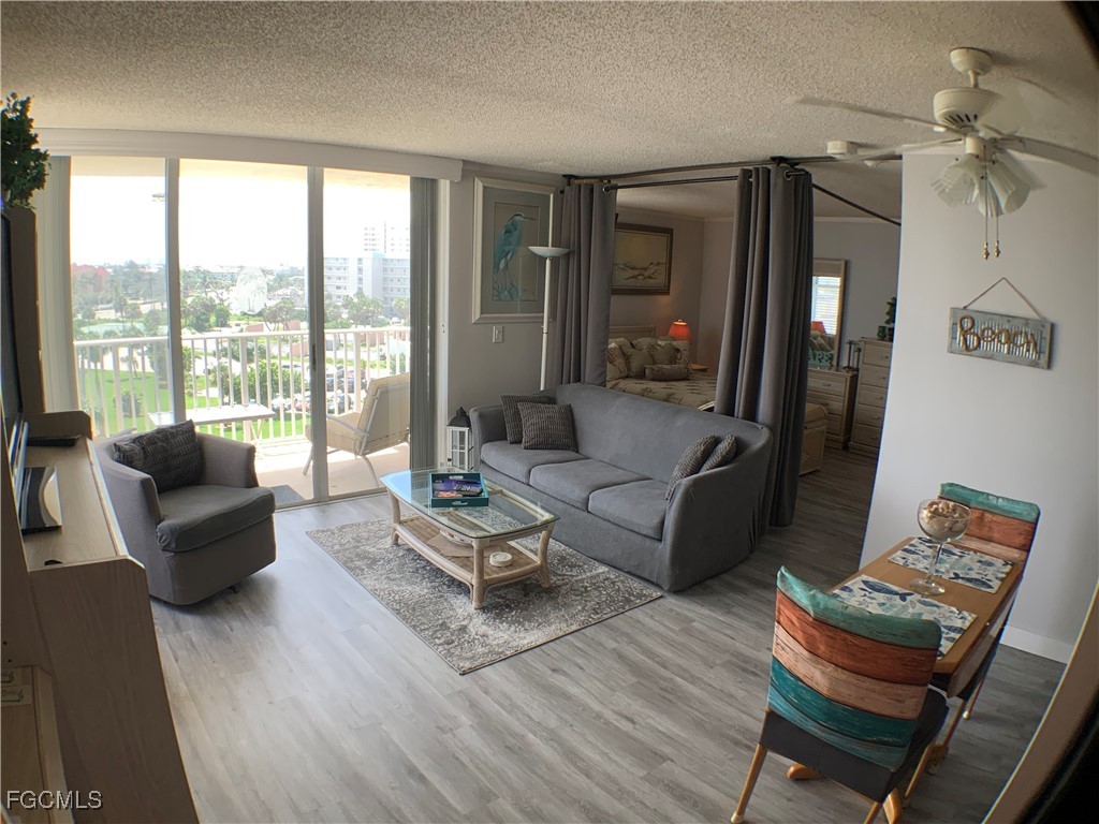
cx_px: 550
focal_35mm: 29
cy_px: 412
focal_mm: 3
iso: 16
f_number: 1.8
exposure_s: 1/152
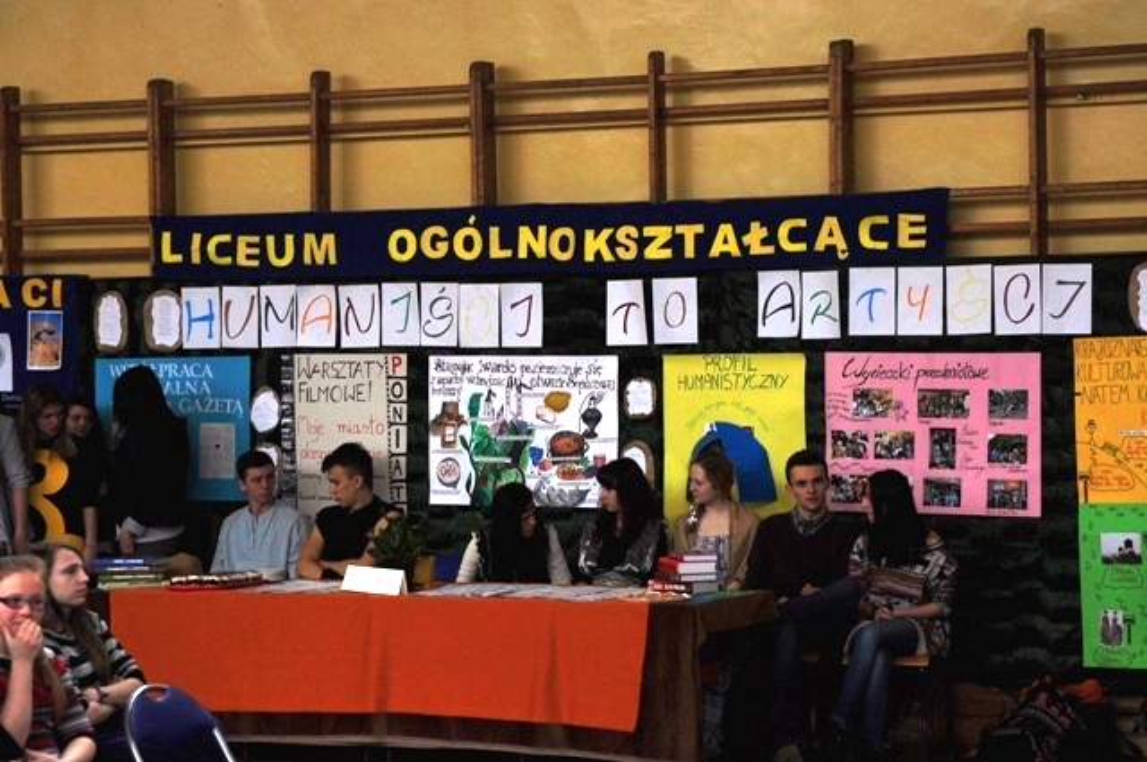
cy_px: 381
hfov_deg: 19.5
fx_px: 3341
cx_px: 574
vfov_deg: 13.0
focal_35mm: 105
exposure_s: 1/50
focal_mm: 70
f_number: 9
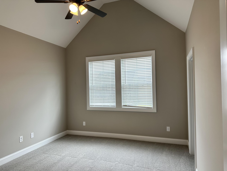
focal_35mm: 24
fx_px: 157
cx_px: 114
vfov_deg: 56.8
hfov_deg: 71.6
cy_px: 86
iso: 64
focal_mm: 6.86
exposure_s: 1/120
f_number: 1.78
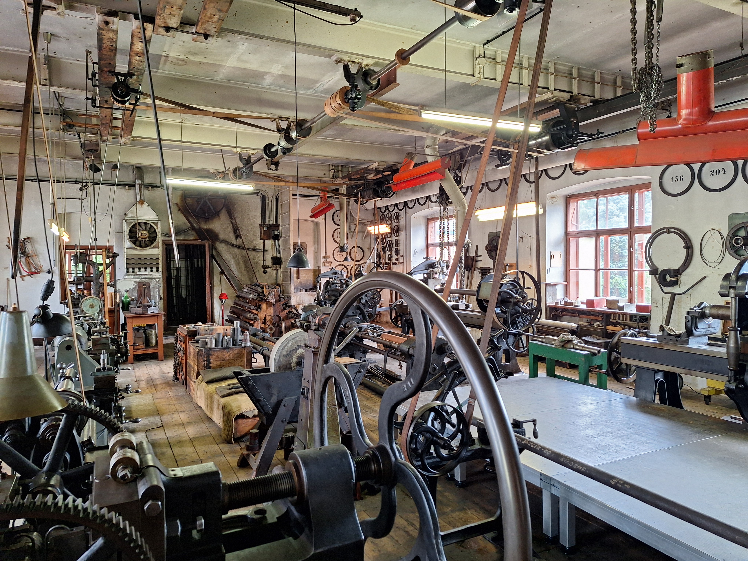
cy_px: 280
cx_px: 374
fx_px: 497
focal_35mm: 23
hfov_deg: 73.9
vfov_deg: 58.9
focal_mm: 5.54
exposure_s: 1/50
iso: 200
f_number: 1.8
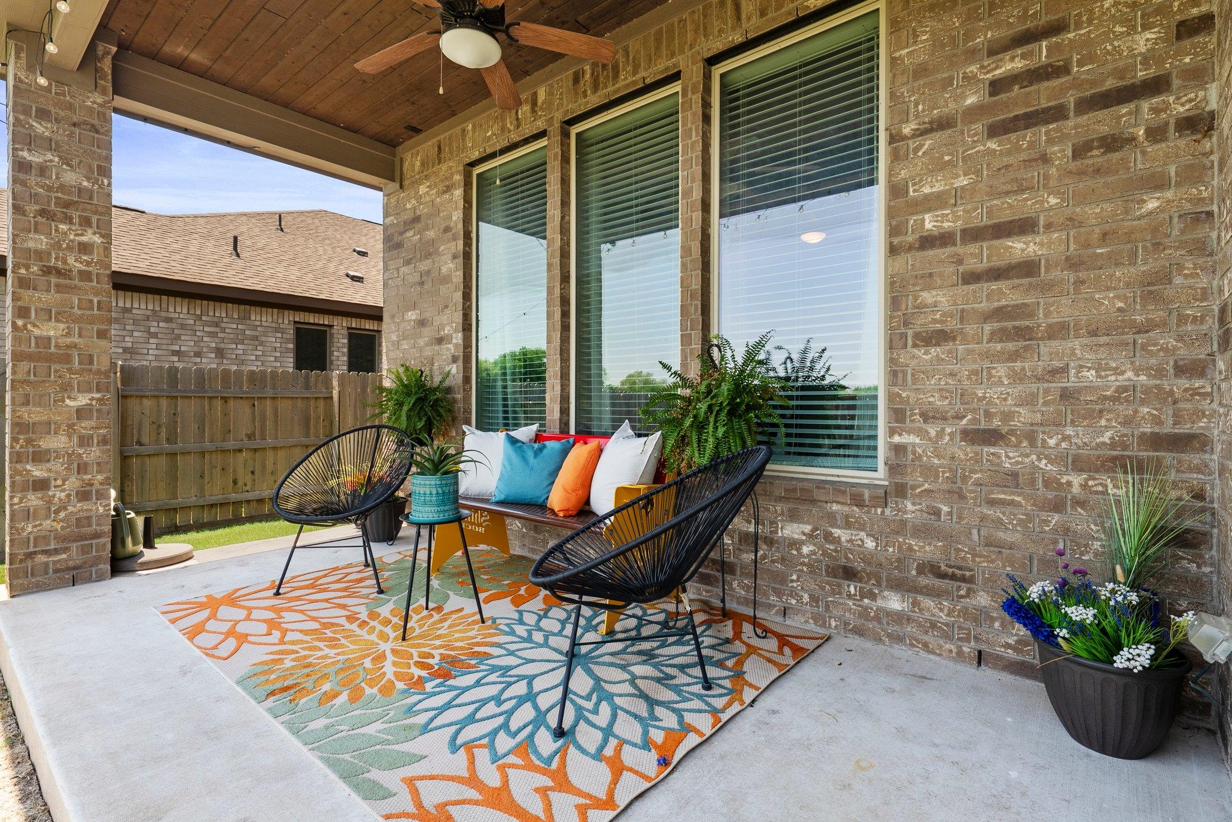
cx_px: 616
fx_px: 582
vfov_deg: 70.5
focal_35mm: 17
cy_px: 411
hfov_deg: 93.3
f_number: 11
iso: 160
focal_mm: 17
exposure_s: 1/30
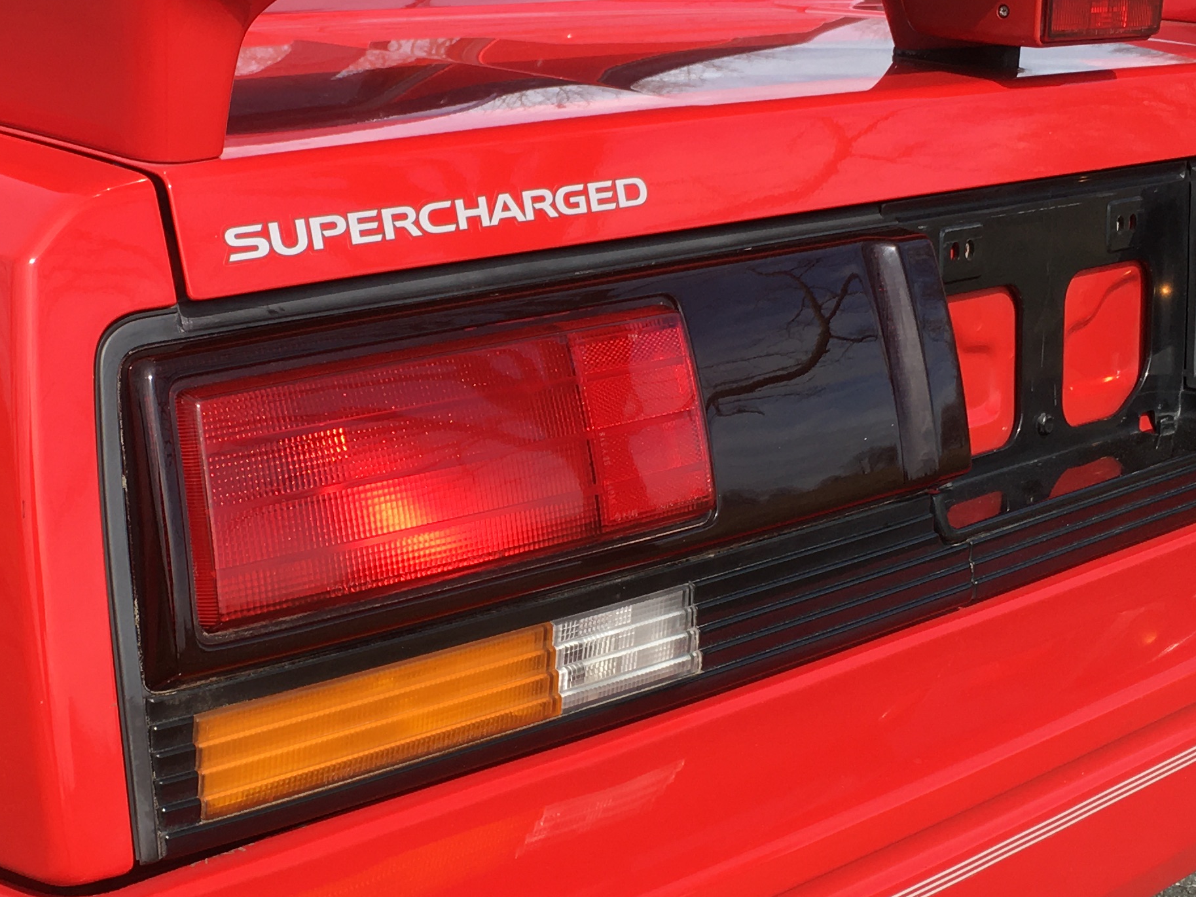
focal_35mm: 64
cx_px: 441
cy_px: 530
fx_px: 2211
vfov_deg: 22.9
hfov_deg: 30.1
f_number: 2.2
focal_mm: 4.15
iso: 25
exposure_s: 1/754
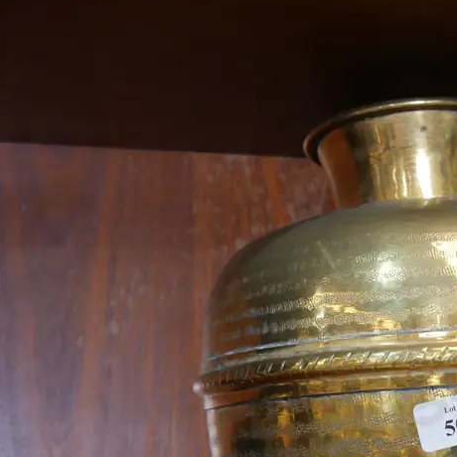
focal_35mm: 63
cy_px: 339
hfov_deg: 25.3
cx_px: 508
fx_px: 941
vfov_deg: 27.0
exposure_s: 1/60
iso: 640
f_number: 3.6
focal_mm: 16
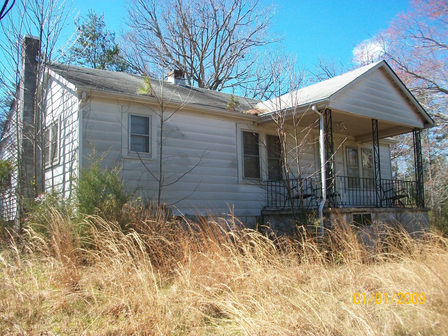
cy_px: 168
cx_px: 224
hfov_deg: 54.0
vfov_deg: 41.8
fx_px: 440
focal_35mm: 34
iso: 80
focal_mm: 5.7
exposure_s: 1/500
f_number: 2.8
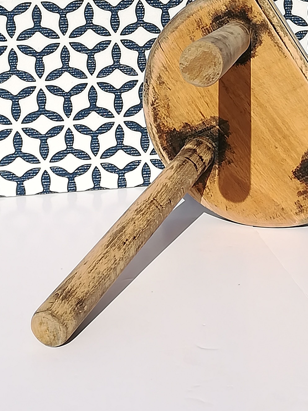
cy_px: 126
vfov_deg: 19.2
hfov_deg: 14.5
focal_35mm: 102
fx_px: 1210
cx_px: 206
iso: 50
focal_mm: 3.83
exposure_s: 1/2532
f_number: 2.2
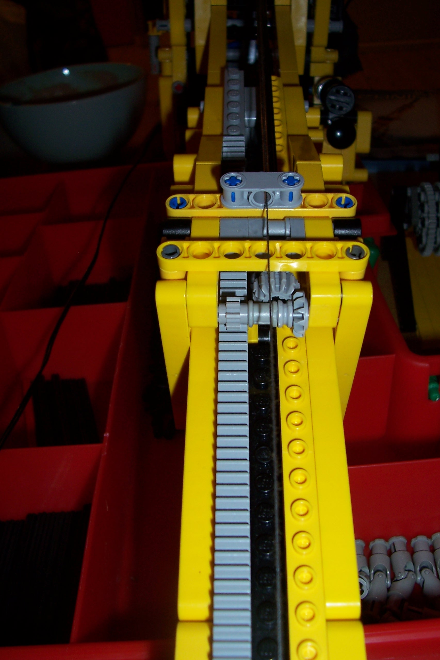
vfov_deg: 55.8
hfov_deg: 38.9
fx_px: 623
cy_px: 330
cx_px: 220
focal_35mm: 34
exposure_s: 1/60
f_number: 2.7
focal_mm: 5.6
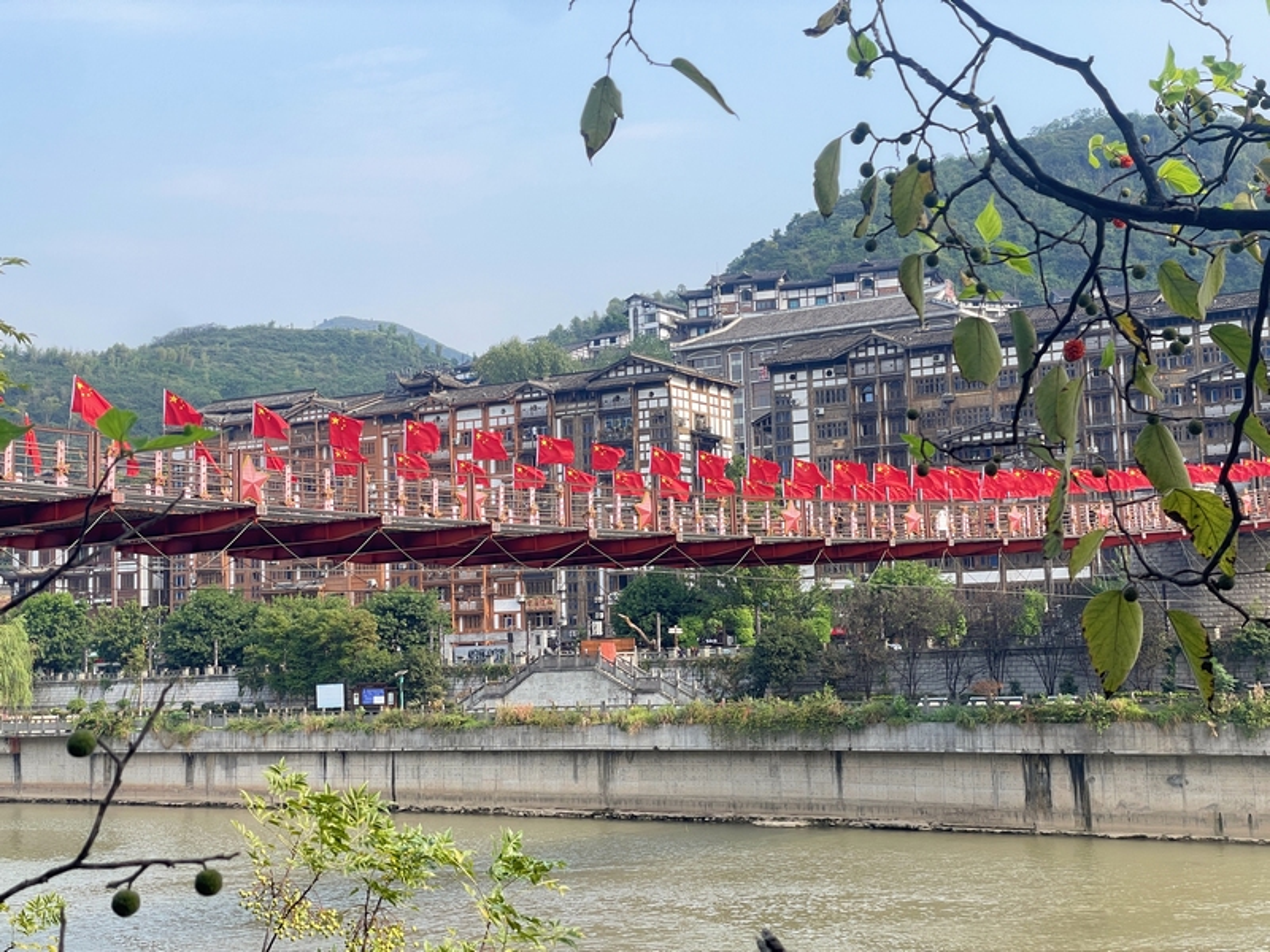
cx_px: 635
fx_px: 1908
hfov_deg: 36.8
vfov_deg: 28.0
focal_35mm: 52
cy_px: 476
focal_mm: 6
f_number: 2
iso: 25
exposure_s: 1/304
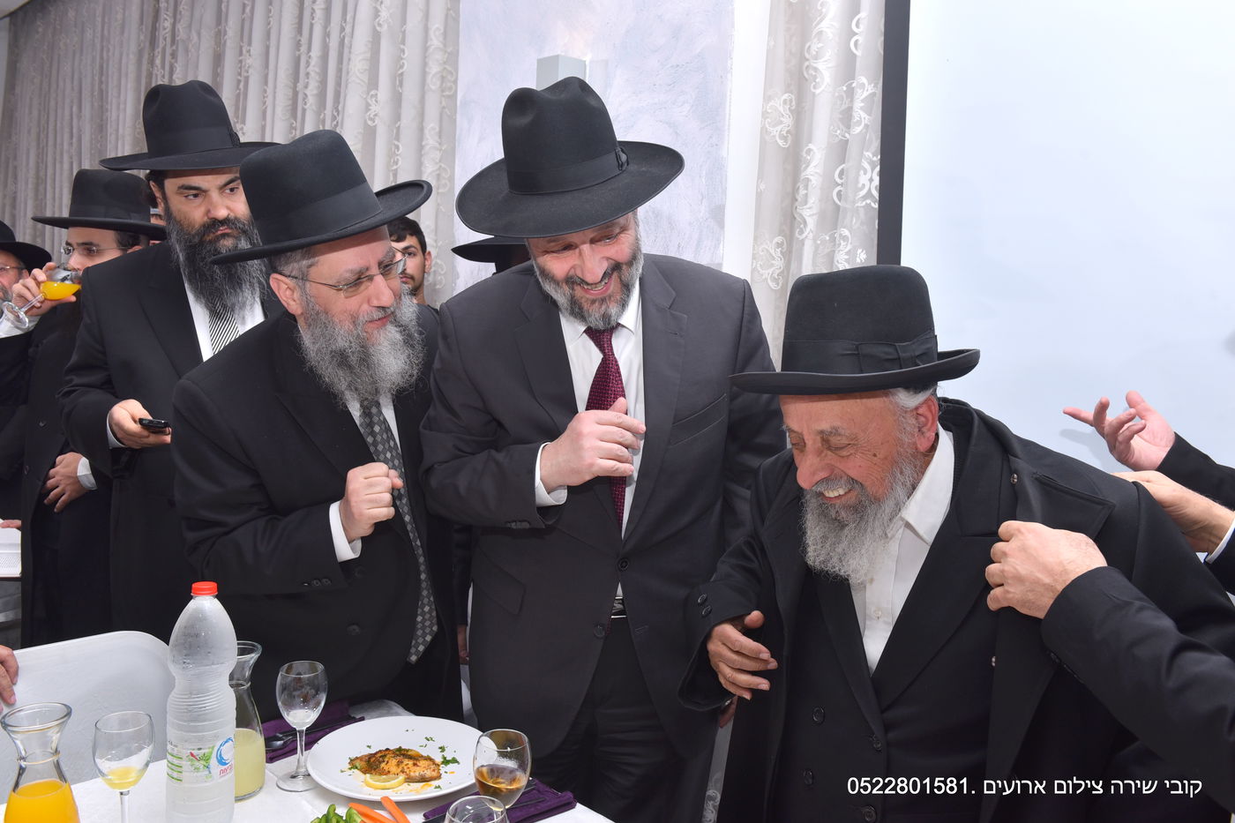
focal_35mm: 29
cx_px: 618
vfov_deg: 45.0
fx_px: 995
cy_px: 412
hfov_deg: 63.7
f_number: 7.1
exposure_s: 1/160
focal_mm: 29
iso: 400
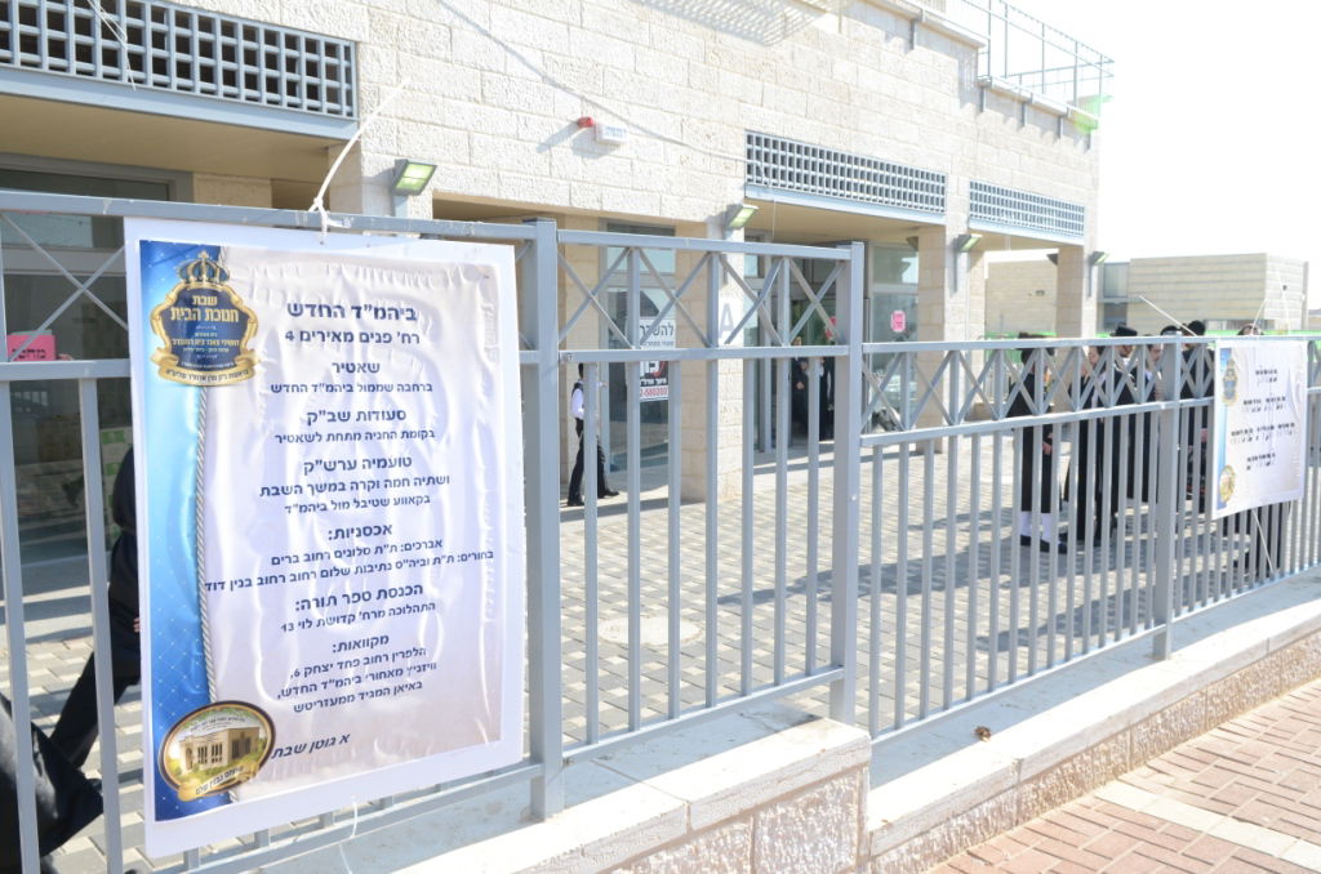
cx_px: 660
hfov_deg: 62.0
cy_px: 437
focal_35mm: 30
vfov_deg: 43.4
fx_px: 1098
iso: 250
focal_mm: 20
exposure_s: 1/200
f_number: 8
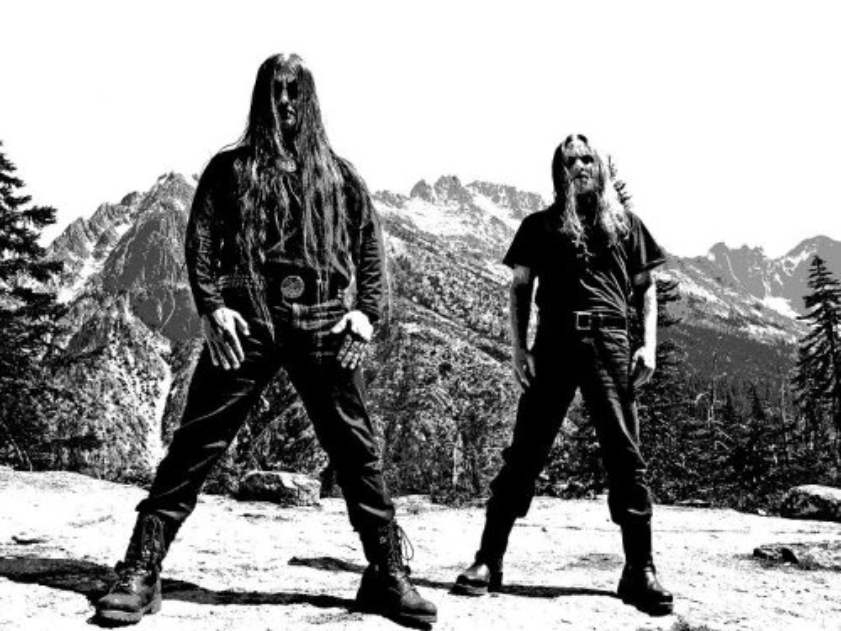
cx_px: 420
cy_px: 316
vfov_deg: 37.7
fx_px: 923
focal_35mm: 38
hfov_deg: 49.0
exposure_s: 1/154
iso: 50
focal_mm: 7.8
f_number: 7.4
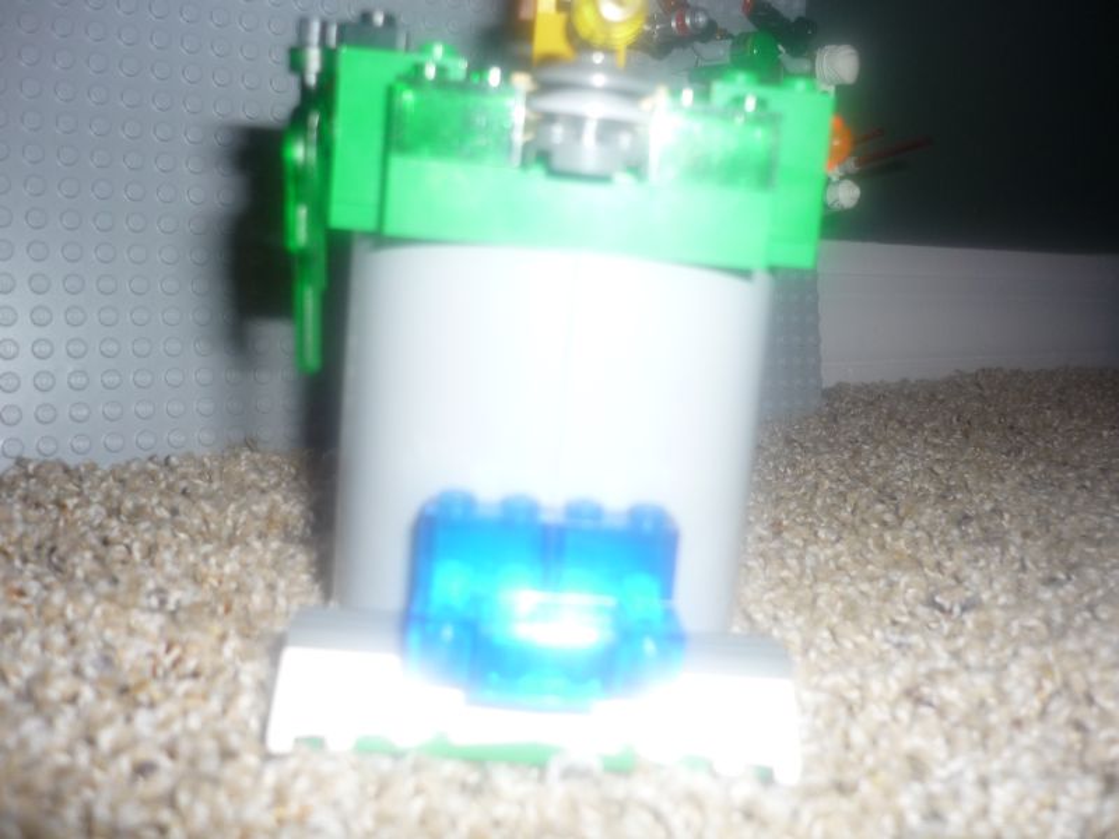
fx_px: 1067
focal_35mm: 33
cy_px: 420
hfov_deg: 55.4
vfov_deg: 42.9
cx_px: 560
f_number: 2.8
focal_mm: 5.5
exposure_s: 1/30
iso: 100
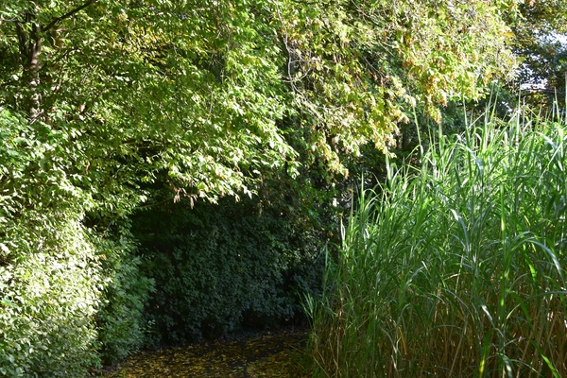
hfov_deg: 28.1
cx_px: 284
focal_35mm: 72
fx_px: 1134
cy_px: 189
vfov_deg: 18.9
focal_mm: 48
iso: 400
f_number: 10
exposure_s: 1/50
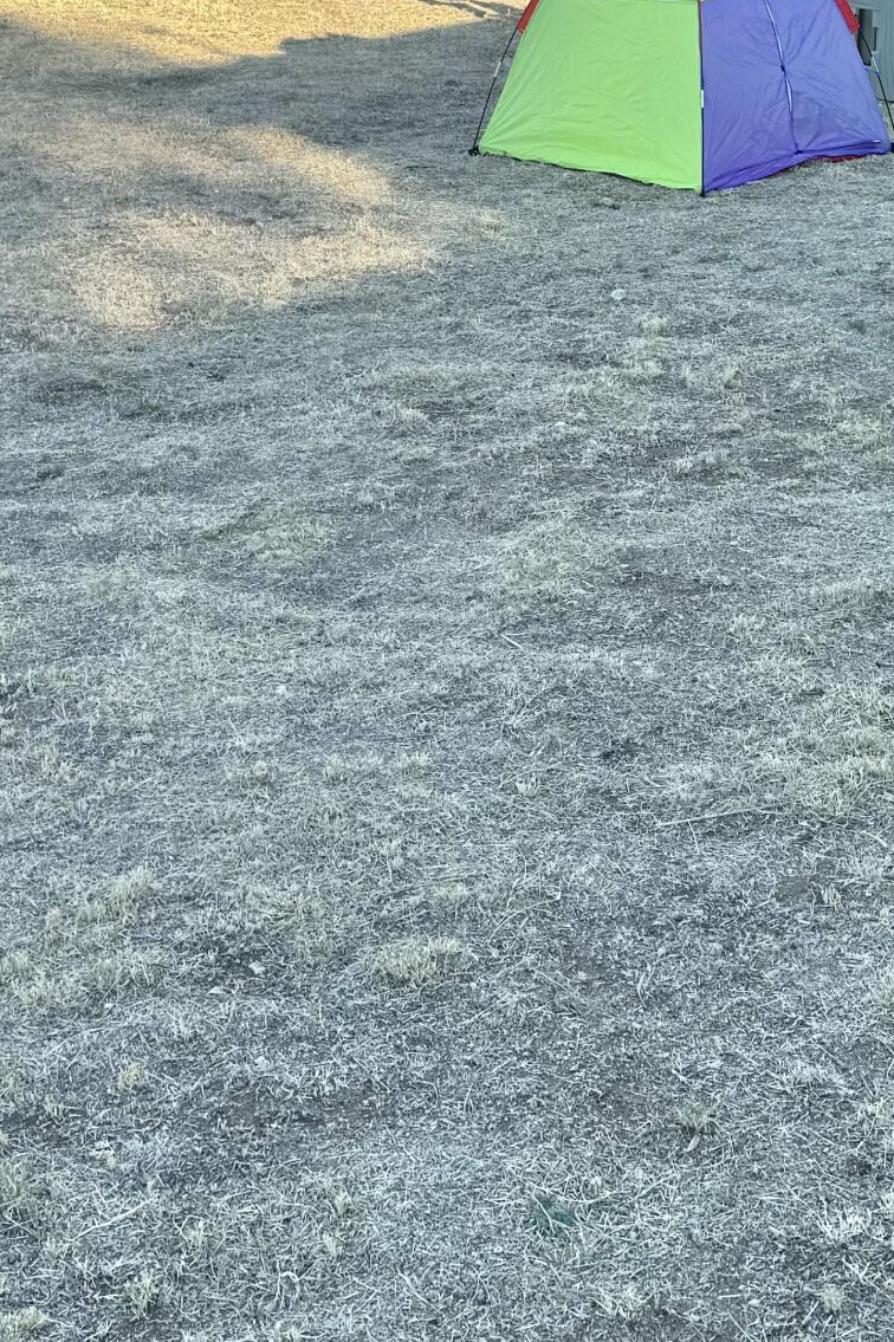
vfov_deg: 29.8
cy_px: 277
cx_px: 687
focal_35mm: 66
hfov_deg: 20.4
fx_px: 2460
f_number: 1.78
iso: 80
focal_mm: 6.76
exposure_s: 1/1366
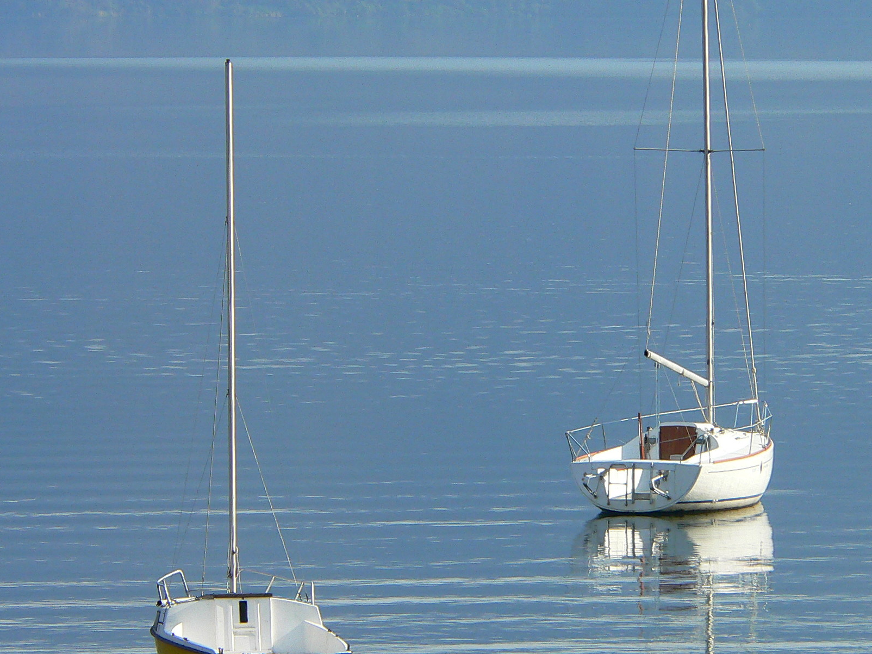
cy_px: 320
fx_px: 9950
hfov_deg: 5.0
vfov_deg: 3.8
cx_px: 501
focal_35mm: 395
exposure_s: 1/500
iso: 100
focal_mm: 43.9
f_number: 5.2
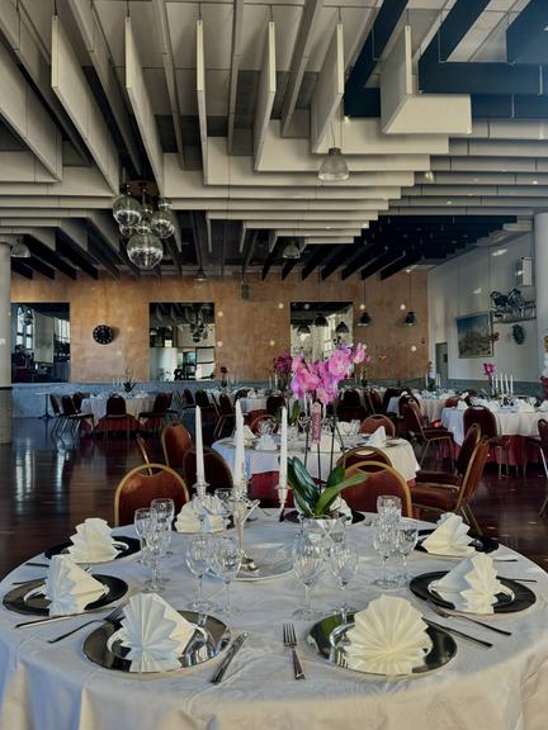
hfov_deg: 54.9
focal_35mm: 25
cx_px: 265
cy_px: 373
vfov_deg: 69.4
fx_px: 528
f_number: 1.78
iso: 200
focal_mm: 6.76
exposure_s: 1/93
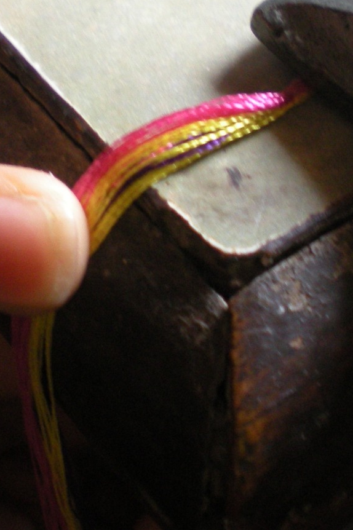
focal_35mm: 73
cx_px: 384
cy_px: 195
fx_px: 1074
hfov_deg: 18.0
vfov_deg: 27.6
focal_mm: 6.3
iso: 200
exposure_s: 1/32.8
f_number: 3.1
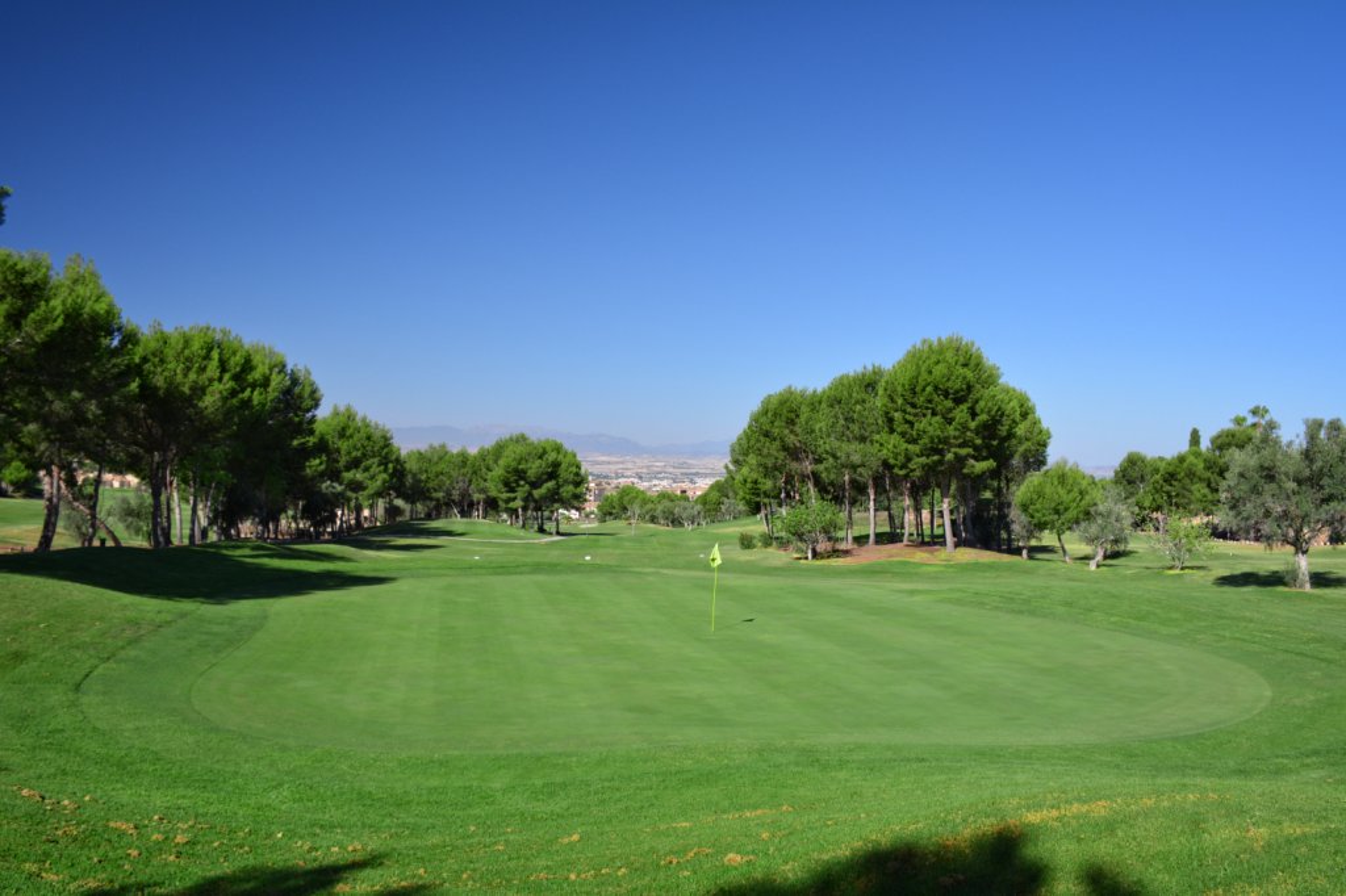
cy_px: 448
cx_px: 673
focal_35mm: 27
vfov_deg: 47.9
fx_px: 1009
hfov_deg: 67.4
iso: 200
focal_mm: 18
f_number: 7.1
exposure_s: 1/200
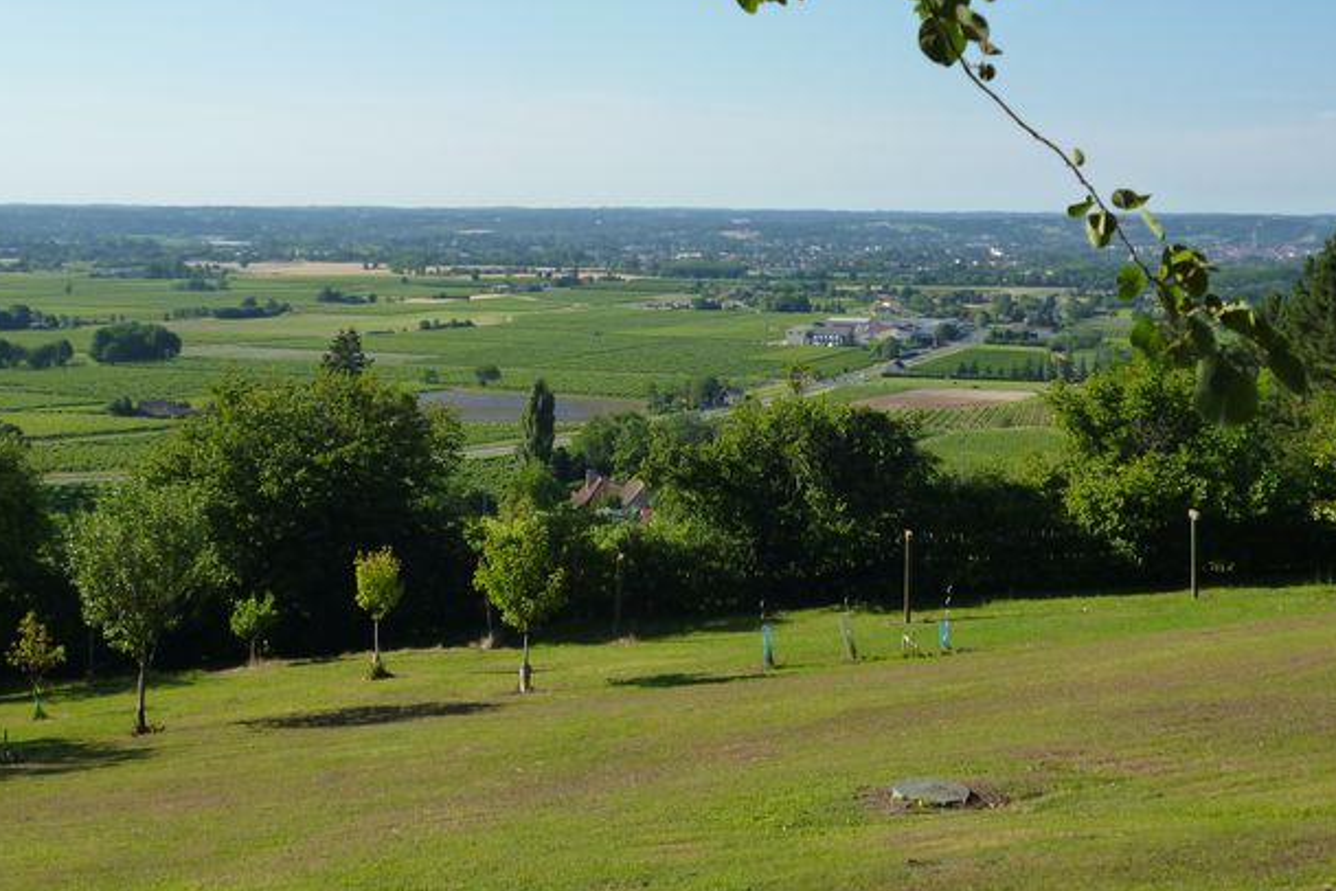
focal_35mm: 56
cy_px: 252
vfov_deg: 24.0
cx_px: 728
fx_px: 2078
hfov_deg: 35.6
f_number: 11
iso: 160
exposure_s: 1/80
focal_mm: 7.3
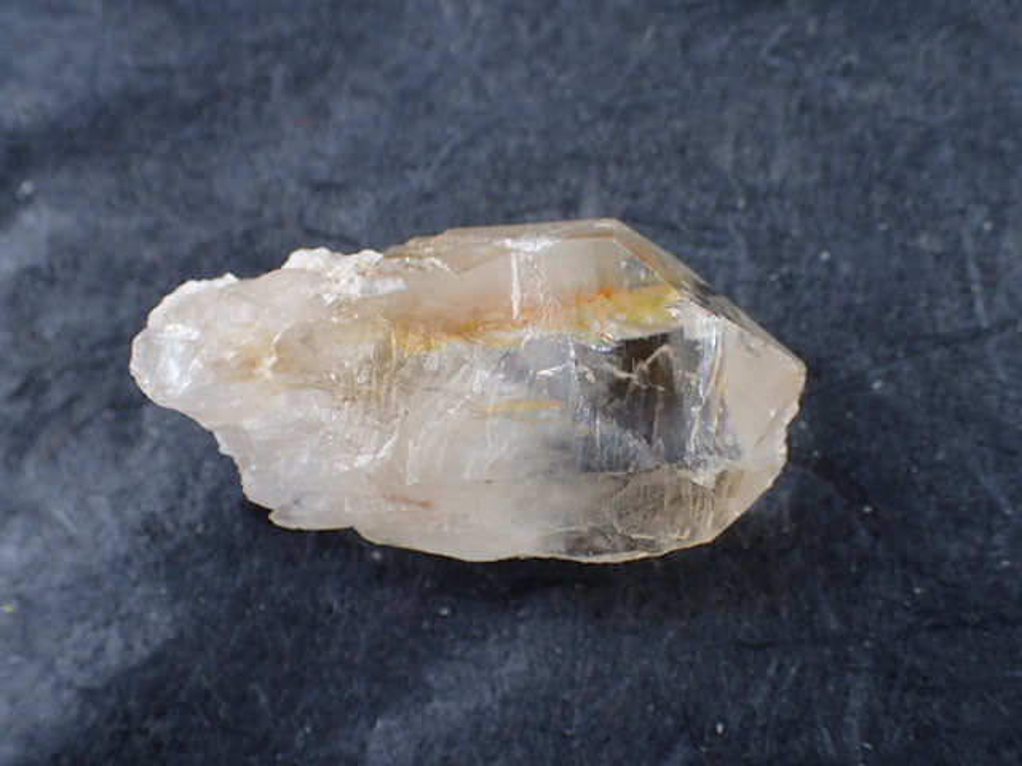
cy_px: 383
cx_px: 511
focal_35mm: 46
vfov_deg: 31.5
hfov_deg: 41.2
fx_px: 1358
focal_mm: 8.41
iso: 250
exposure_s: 1/200
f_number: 3.1
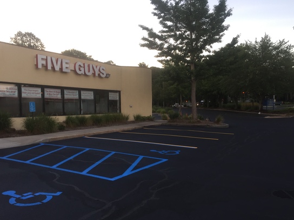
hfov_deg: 55.4
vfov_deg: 42.9
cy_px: 123
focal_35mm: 33
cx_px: 146
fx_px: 280
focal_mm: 4.15
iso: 32
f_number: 2.2
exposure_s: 1/60
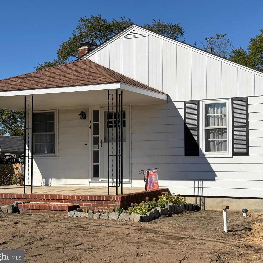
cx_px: 158
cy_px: 132
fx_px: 490
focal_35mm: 57
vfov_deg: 30.0
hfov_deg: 30.0
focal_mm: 6.76
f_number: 1.78
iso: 80
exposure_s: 1/6536
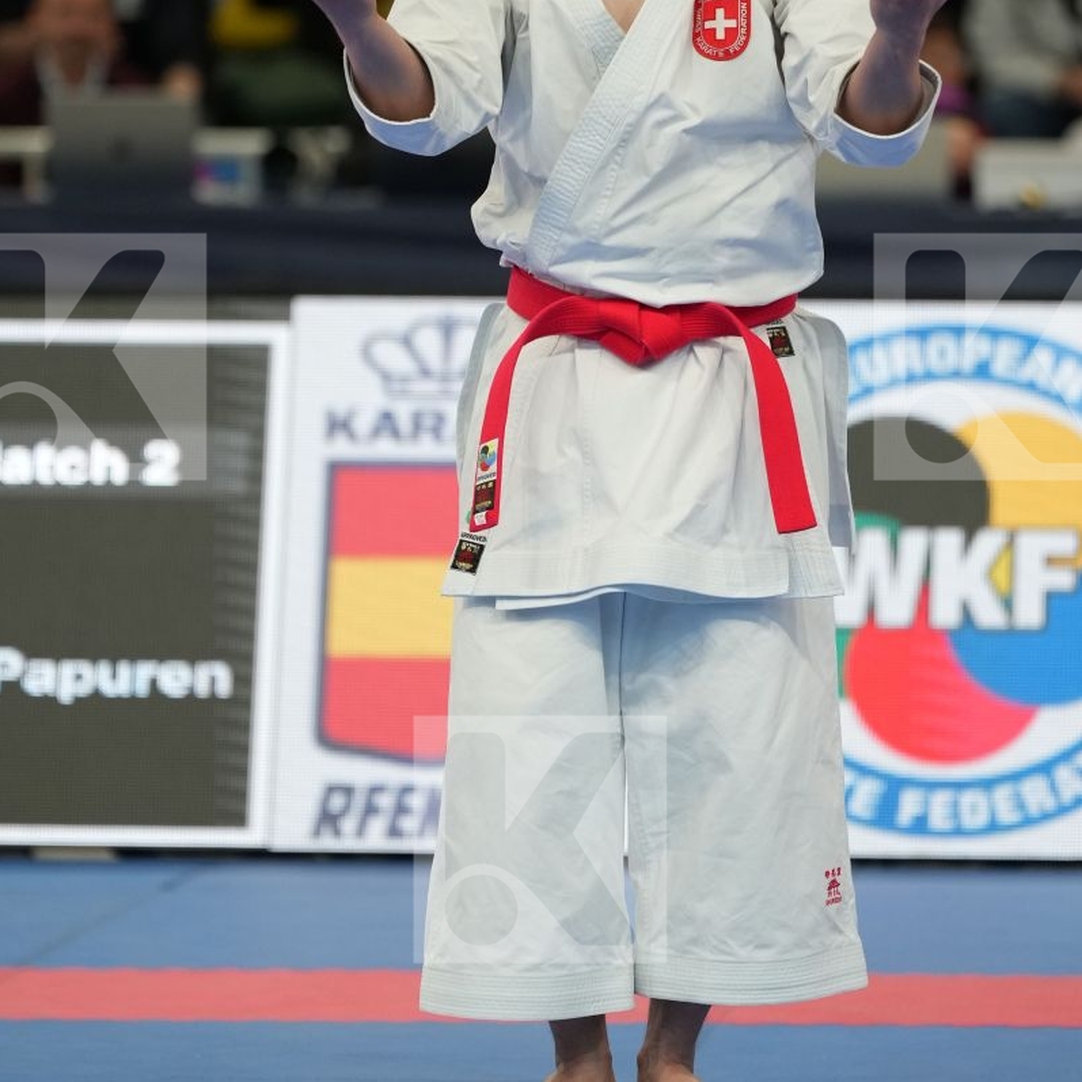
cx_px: 540
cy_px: 357
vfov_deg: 4.8
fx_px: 12943
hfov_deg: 4.8
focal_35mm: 366
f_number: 2.8
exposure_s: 1/500
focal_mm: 191
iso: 1000
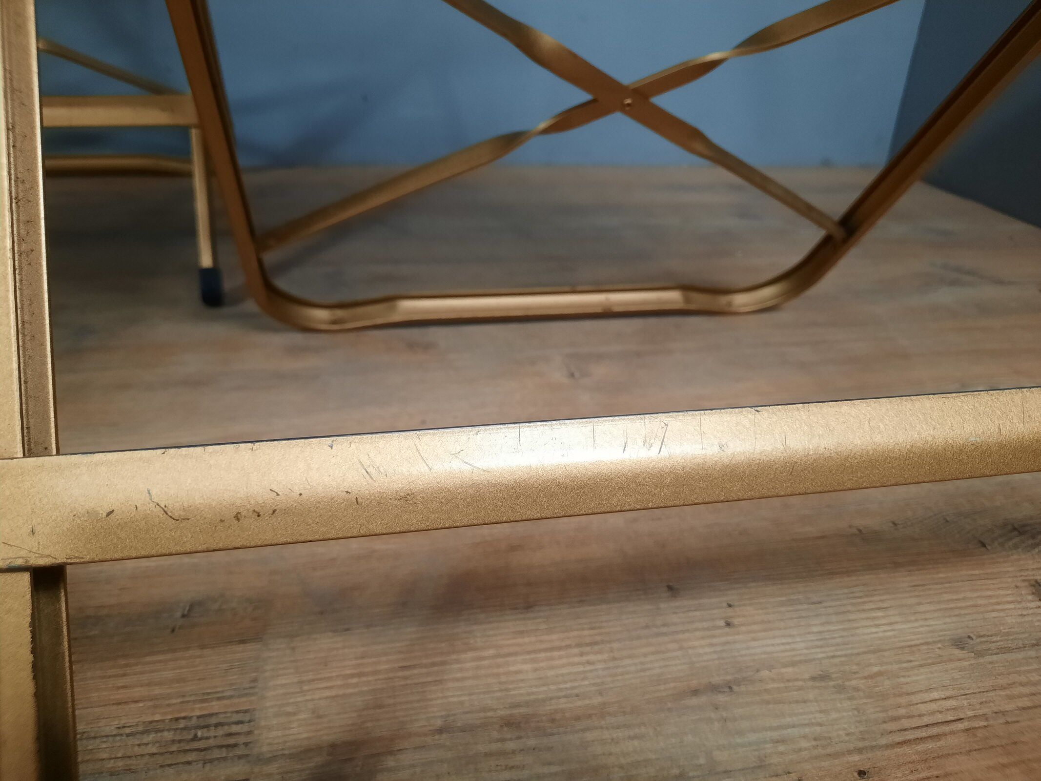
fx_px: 752
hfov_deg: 69.4
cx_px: 520
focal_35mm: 25
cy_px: 390
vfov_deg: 54.9
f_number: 2
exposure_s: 1/50
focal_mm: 4.6
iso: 250
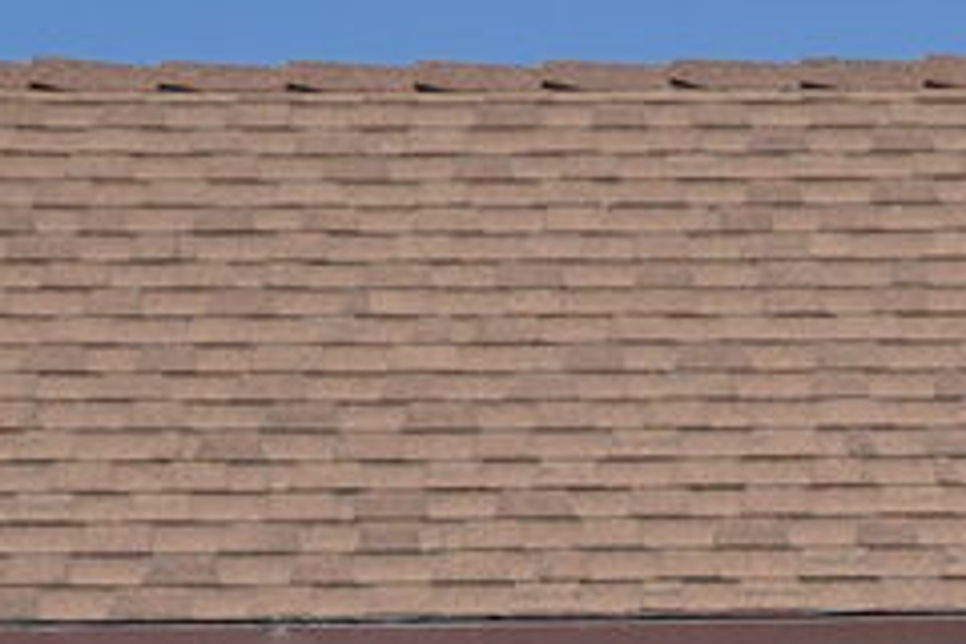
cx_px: 2512
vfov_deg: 4.1
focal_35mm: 326
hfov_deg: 6.0
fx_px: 8747
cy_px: 1854
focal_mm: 33
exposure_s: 1/1600
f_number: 4.5
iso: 100
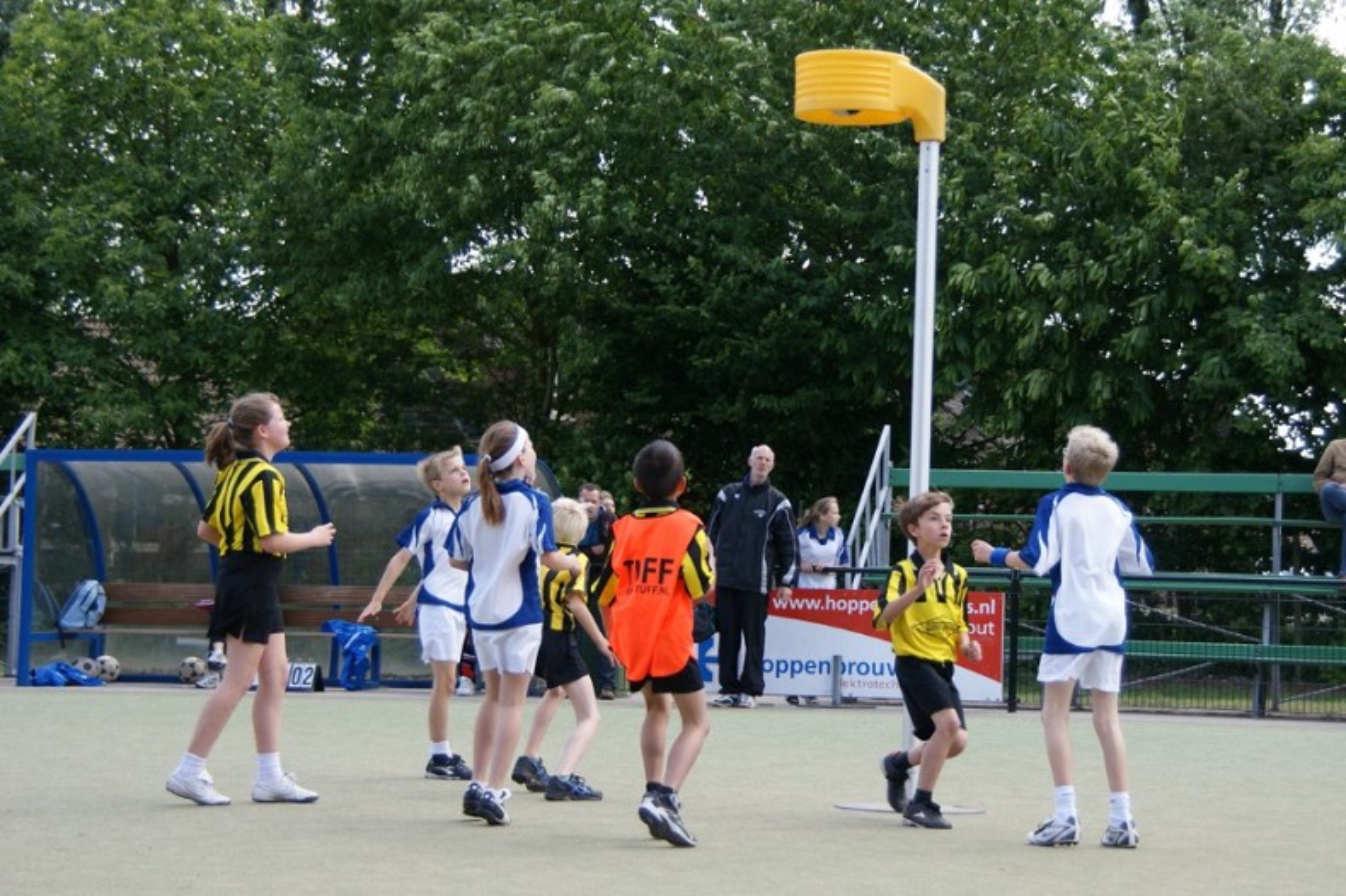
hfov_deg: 27.0
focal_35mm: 75
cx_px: 673
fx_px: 2803
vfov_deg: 18.2
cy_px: 448
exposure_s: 1/400
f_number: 5
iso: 200
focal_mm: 50
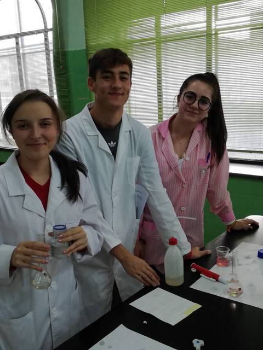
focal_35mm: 40
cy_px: 175
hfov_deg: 36.0
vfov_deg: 46.8
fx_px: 405
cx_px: 132
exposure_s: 1/50
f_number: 2.2
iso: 160
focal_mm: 3.81
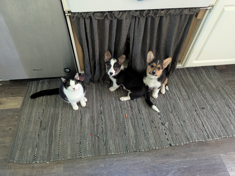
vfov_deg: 56.8
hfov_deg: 71.6
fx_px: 163
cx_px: 118
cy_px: 88
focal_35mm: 24
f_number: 1.85
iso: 1742
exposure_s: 1/67
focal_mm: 6.81
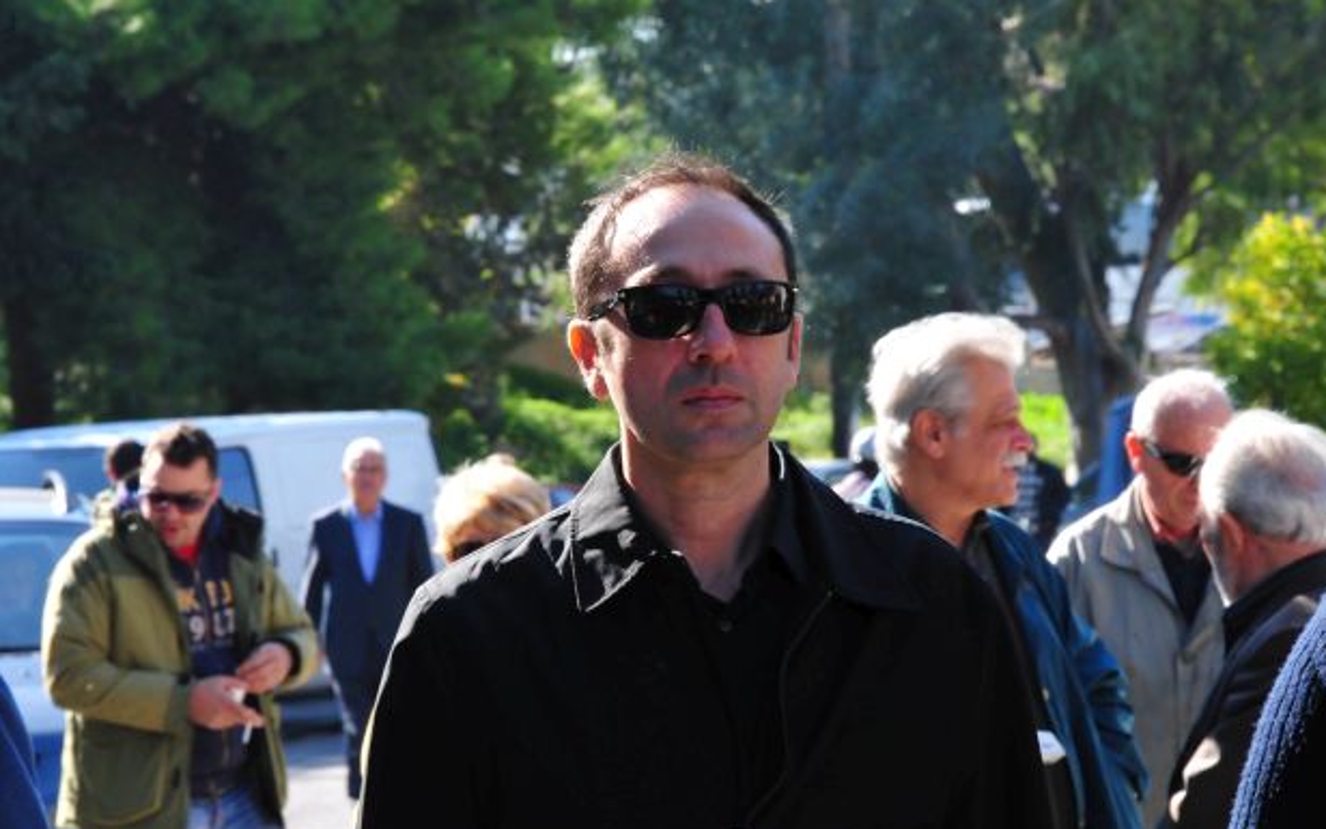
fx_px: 7047
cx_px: 665
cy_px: 406
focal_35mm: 195
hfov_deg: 10.7
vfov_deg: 6.7
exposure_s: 1/160
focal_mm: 190
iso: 2000
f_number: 20
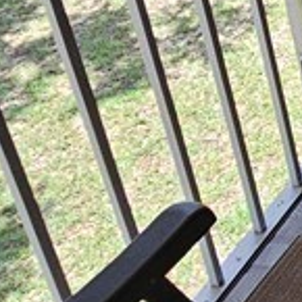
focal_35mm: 81
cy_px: -92
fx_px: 800
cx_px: 648
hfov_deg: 15.6
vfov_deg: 19.7
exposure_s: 1/153
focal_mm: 2.2
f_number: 2.2
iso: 50
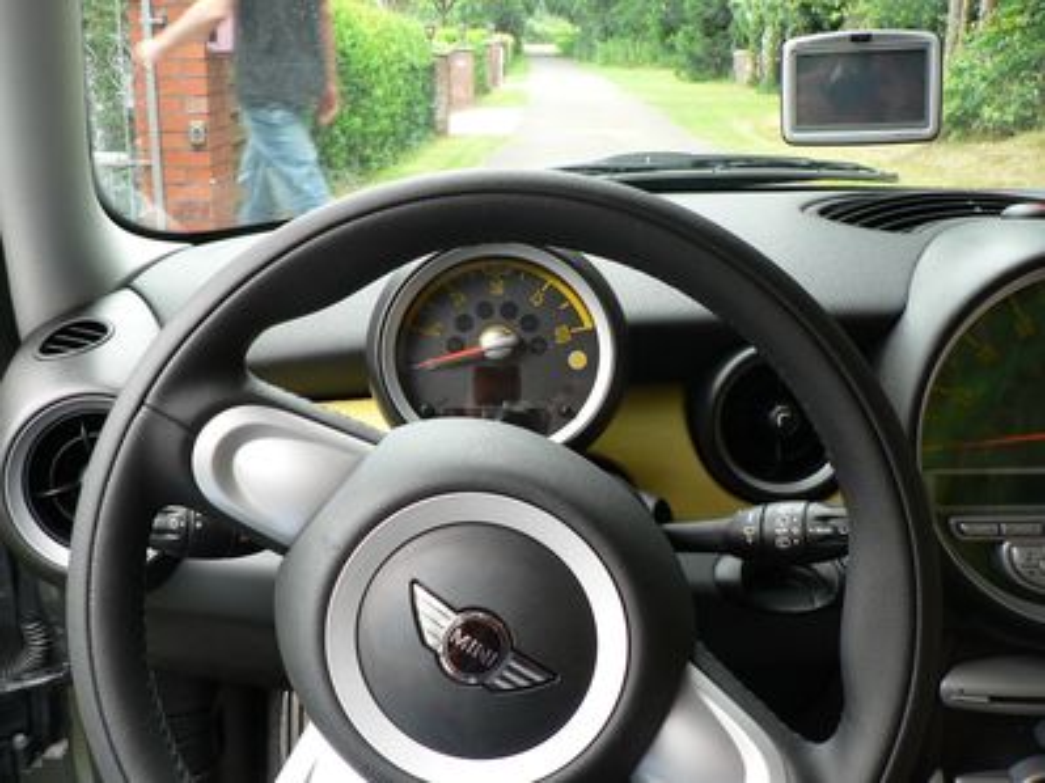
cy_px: 392
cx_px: 522
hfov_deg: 52.6
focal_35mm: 35
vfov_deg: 40.7
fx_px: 1056
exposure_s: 1/30
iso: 100
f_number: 2.8
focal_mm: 6
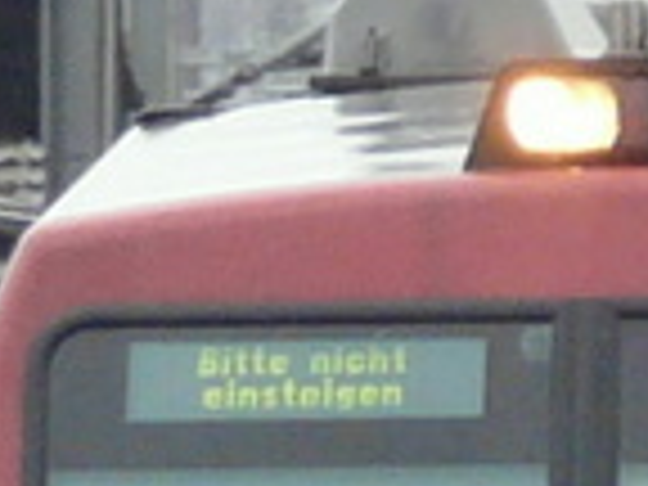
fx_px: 22744
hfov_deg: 1.6
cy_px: 662
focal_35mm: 1215
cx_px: 855
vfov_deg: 1.2
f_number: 3.6
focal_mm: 28.8
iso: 100
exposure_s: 1/100
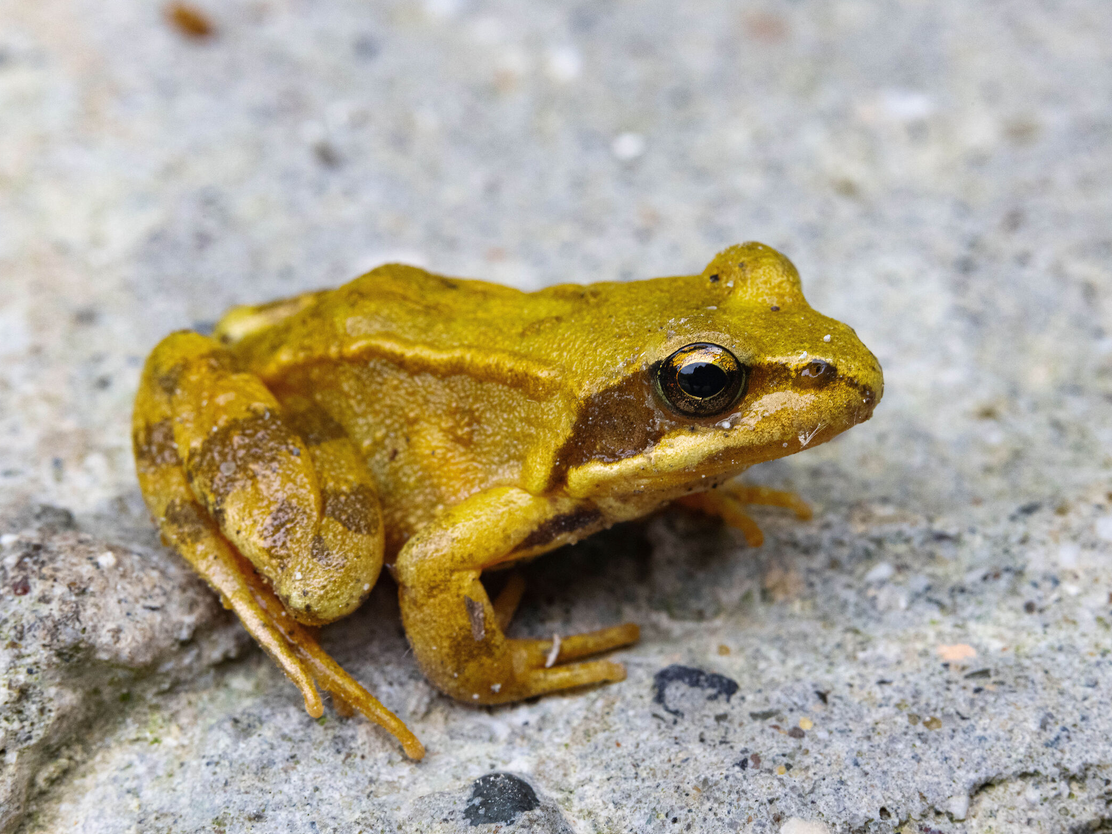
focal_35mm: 44
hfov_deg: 42.9
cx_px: 578
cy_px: 422
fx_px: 1413
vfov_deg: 32.9
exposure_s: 1/80
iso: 3200
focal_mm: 40
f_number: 14
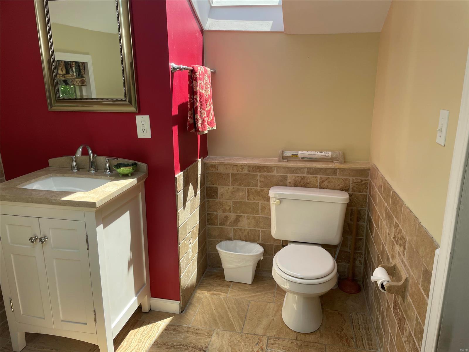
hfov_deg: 67.3
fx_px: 352
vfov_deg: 53.1
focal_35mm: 26
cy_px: 176
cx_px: 234
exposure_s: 1/378
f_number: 1.6
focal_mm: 4.2
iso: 32
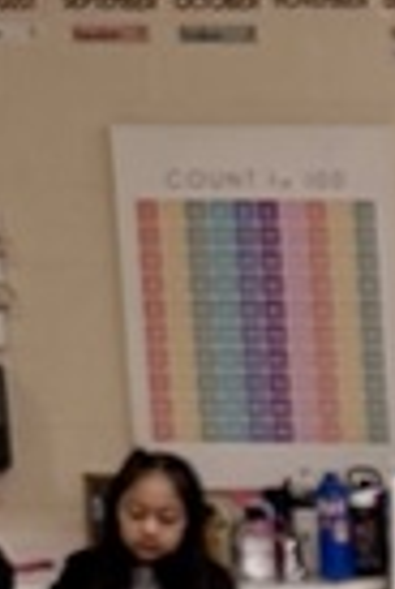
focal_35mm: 186
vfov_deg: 10.6
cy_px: 950
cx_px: 1541
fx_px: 3046
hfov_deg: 6.2
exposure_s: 1/228
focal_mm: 6.76
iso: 200
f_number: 1.78
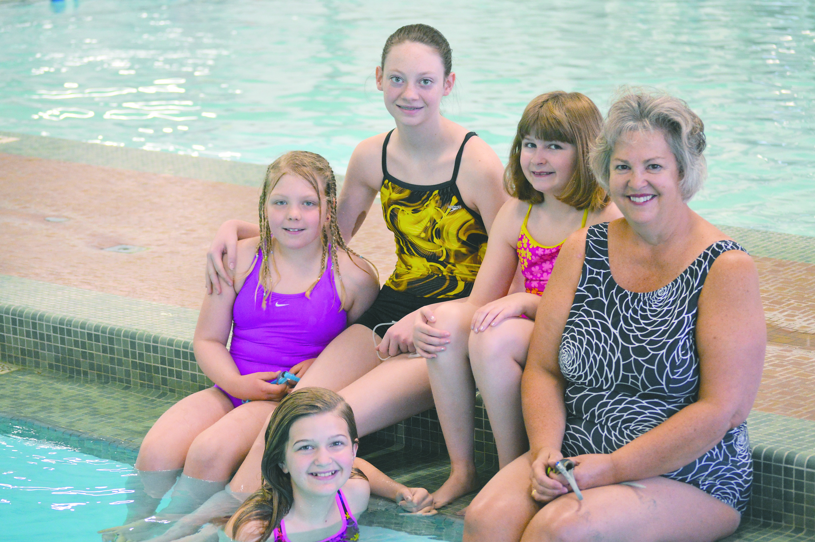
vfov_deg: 13.4
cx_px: 408
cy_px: 271
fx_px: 2307
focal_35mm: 102
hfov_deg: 20.0
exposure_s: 1/125
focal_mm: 68
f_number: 4.2
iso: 1400
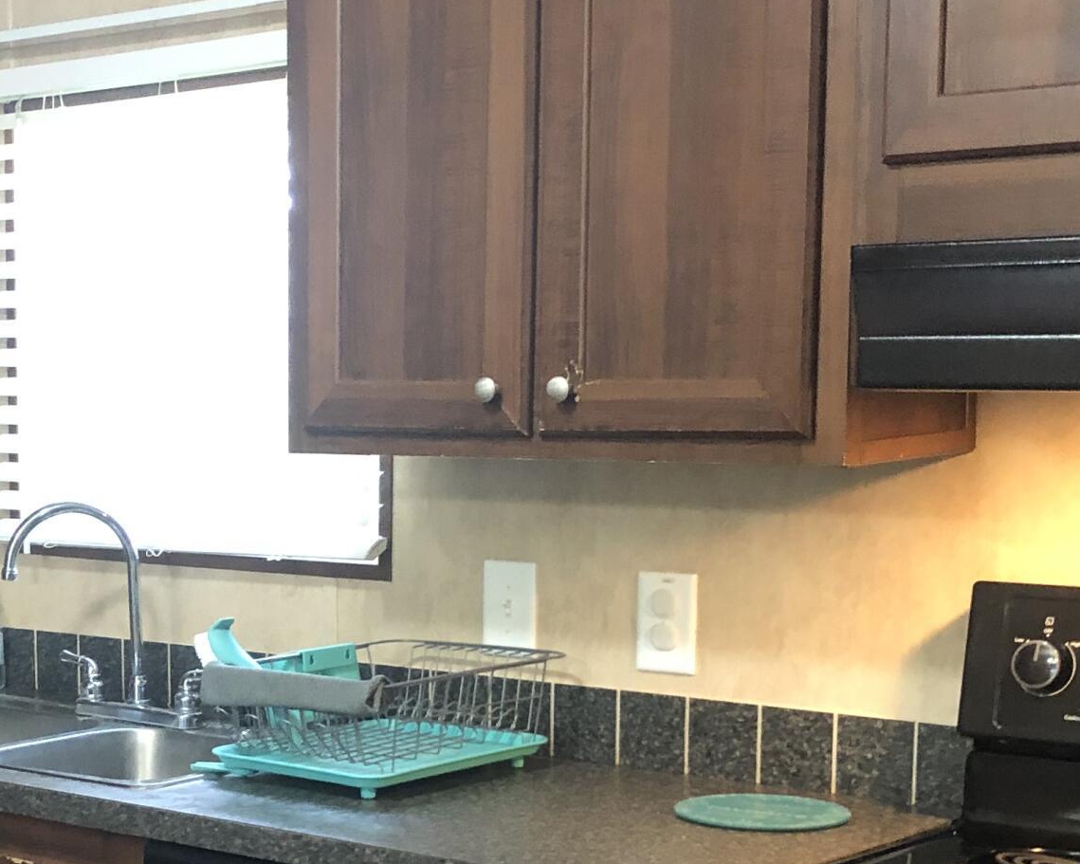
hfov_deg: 25.6
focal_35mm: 72
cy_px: 726
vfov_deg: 20.9
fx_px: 2301
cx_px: 116
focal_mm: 3.99
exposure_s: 1/7
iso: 100
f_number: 1.8
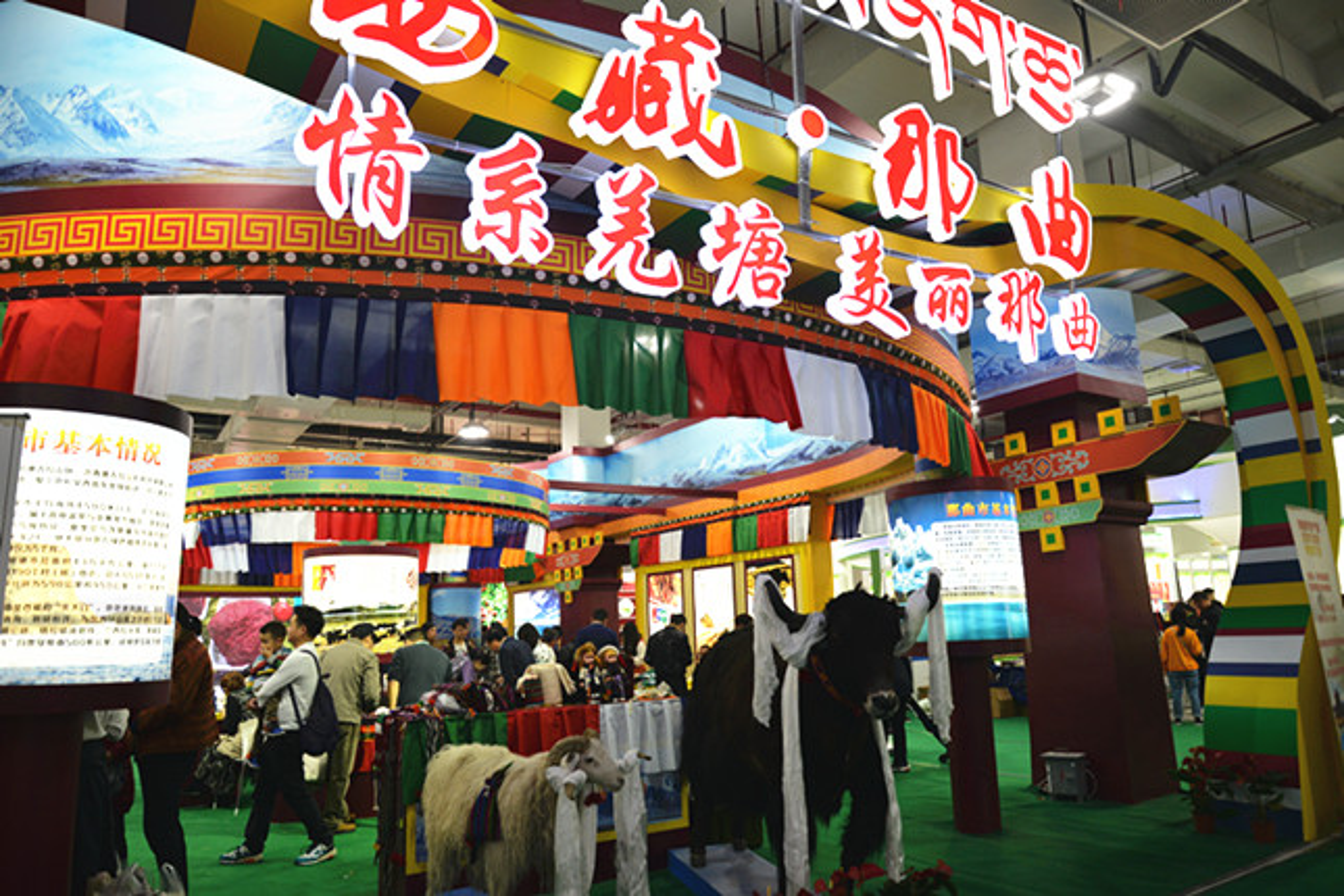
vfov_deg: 53.1
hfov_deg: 73.7
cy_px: 448
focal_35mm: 24
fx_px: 896
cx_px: 672
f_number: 4.5
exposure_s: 1/80
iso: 400
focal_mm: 24
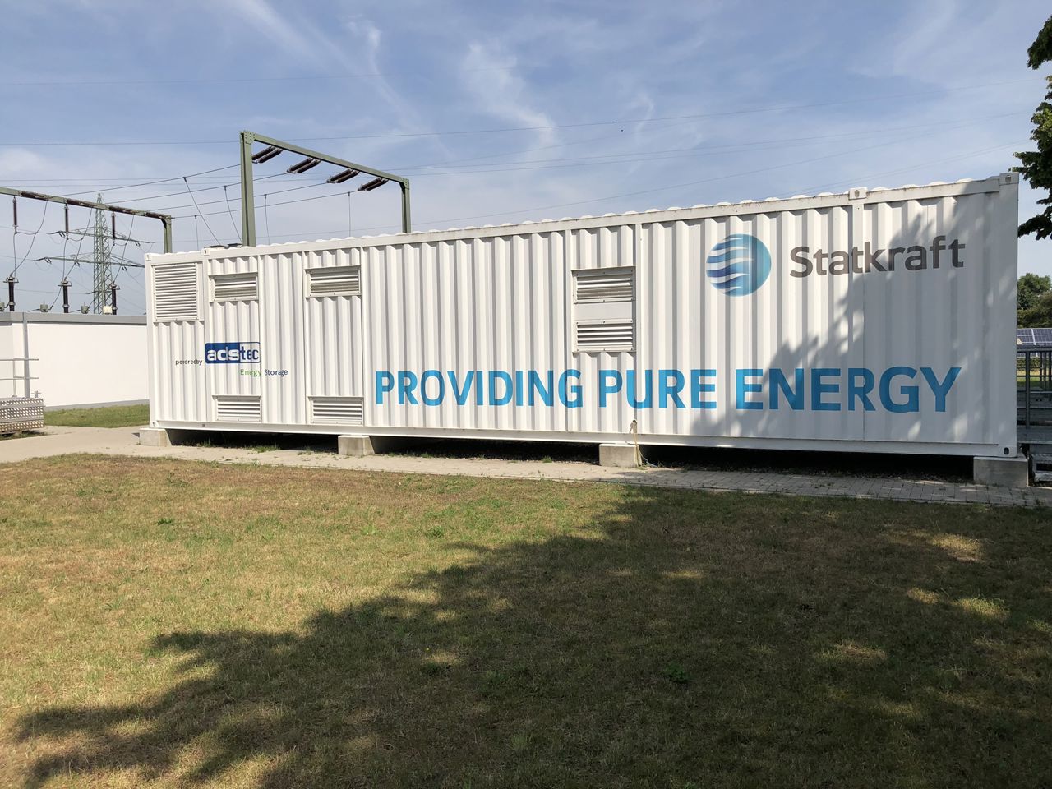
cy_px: 394
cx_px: 526
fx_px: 851
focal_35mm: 28
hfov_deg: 63.4
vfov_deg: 49.7
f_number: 1.8
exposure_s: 1/3690
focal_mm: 4
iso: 25
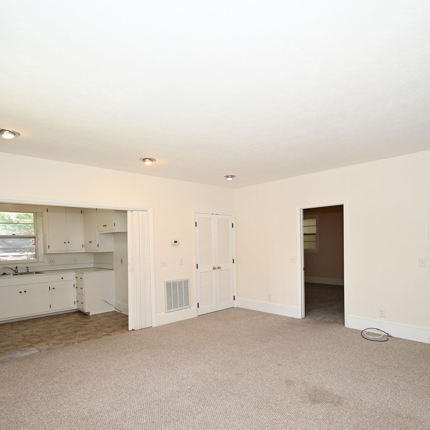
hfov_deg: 72.1
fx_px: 295
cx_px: 227
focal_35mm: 21
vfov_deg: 71.6
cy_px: 251
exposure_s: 1/60
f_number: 4
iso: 200
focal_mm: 14
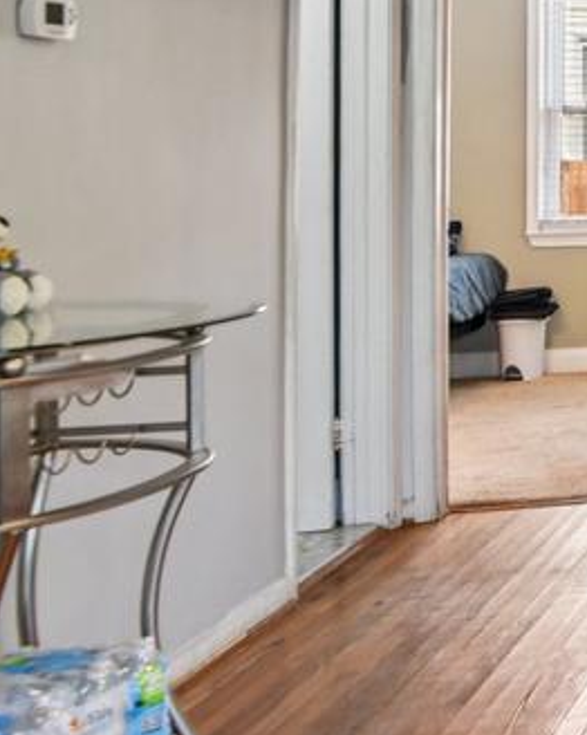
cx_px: 1539
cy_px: 136
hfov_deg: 13.4
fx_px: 1435
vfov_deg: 28.1
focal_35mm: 66
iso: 400
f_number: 7.1
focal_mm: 16
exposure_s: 1/15
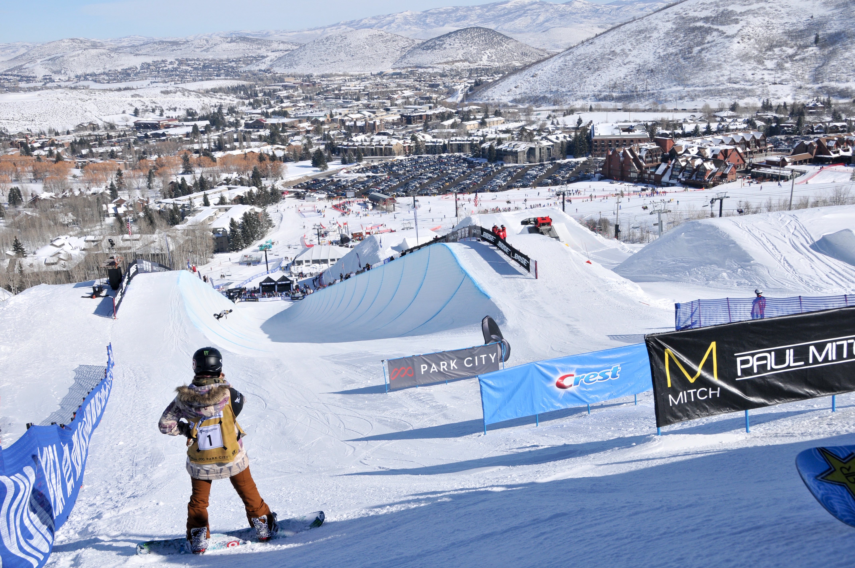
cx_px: 428
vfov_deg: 36.8
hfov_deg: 53.2
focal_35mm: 36
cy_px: 284
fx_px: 854
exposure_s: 1/1600
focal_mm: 24
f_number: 9
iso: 320
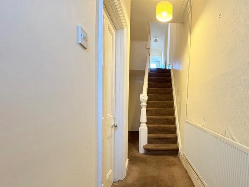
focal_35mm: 21
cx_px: 159
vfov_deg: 62.5
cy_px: 117
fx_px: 151
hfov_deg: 77.3
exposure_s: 1/50
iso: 250
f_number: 2.2
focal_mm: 2.22
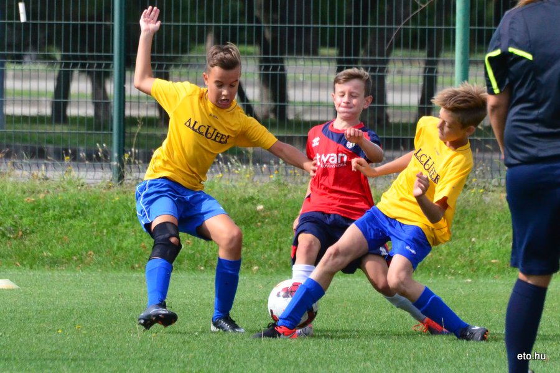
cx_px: 280
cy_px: 186
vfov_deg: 3.1
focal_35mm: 450
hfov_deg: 4.6
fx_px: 6999
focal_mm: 300
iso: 2500
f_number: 8
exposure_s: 1/4000
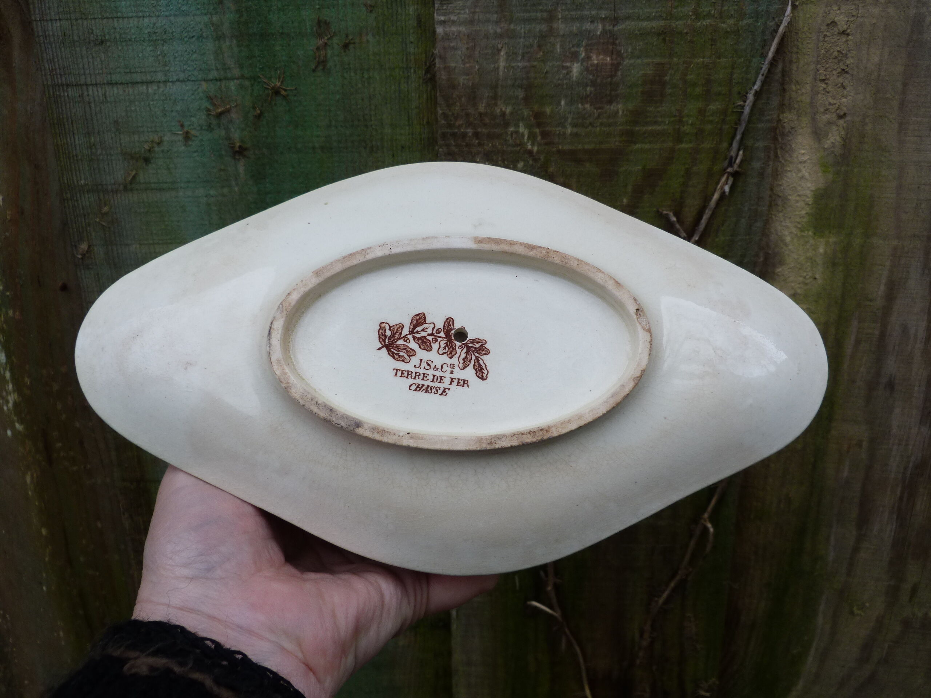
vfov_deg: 40.7
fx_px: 941
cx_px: 466
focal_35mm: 35
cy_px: 349
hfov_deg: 52.6
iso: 80
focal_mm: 6.3
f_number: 3.1
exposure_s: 1/125
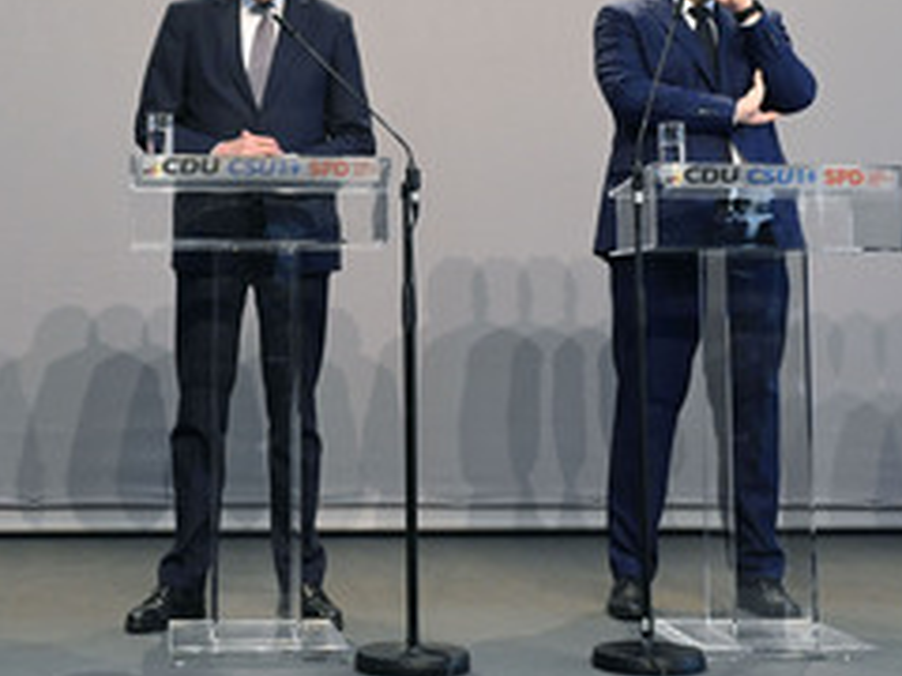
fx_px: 1459
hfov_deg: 34.3
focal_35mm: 56
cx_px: 419
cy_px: 180
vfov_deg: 25.8
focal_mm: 31
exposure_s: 1/640
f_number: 5
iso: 4000
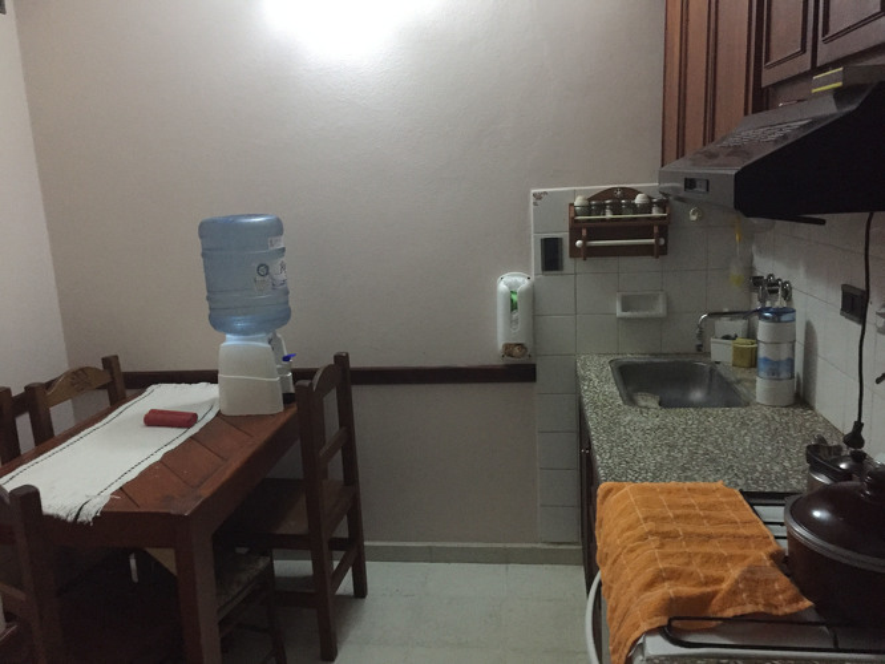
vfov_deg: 48.3
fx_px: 742
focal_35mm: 29
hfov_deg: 61.6
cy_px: 332
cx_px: 442
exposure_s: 1/17
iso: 400
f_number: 2.2
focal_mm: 4.15
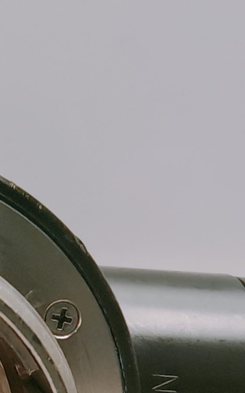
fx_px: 877
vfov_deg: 24.1
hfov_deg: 14.7
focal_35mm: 82
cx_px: -134
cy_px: 397
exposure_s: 1/50
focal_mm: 1.82
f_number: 2
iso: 64
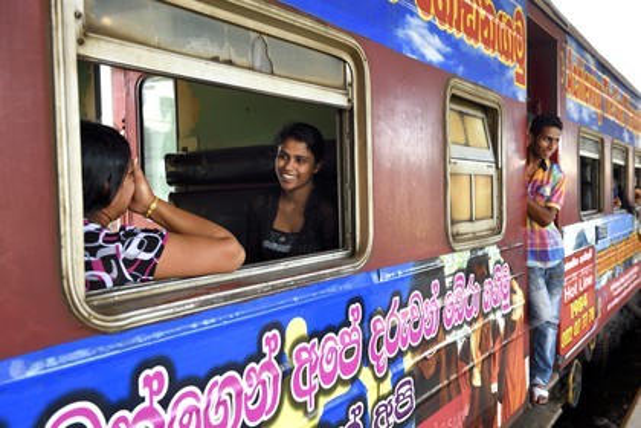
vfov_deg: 36.9
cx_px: 320
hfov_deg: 53.1
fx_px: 641
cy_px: 214
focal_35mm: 36
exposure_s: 1/125
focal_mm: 36
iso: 400
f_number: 5.6
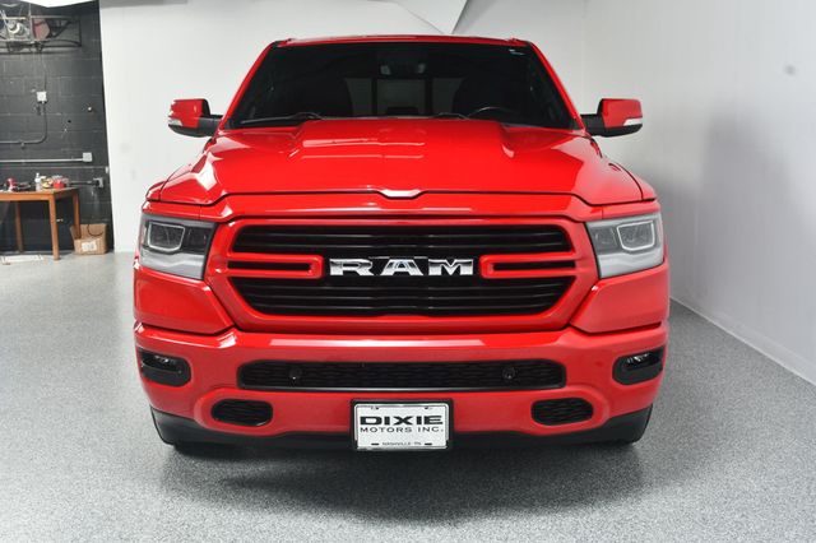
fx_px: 884
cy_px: 272
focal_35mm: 39
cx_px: 408
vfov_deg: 34.2
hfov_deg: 49.6
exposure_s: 1/160
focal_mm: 26
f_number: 9
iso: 100
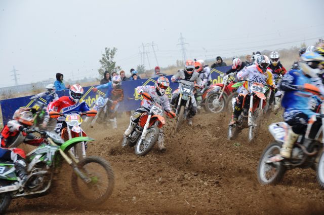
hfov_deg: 21.0
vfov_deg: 14.0
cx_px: 162
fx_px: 876
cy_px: 108
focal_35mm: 98
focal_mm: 65
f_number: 5.6
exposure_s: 1/125
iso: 250
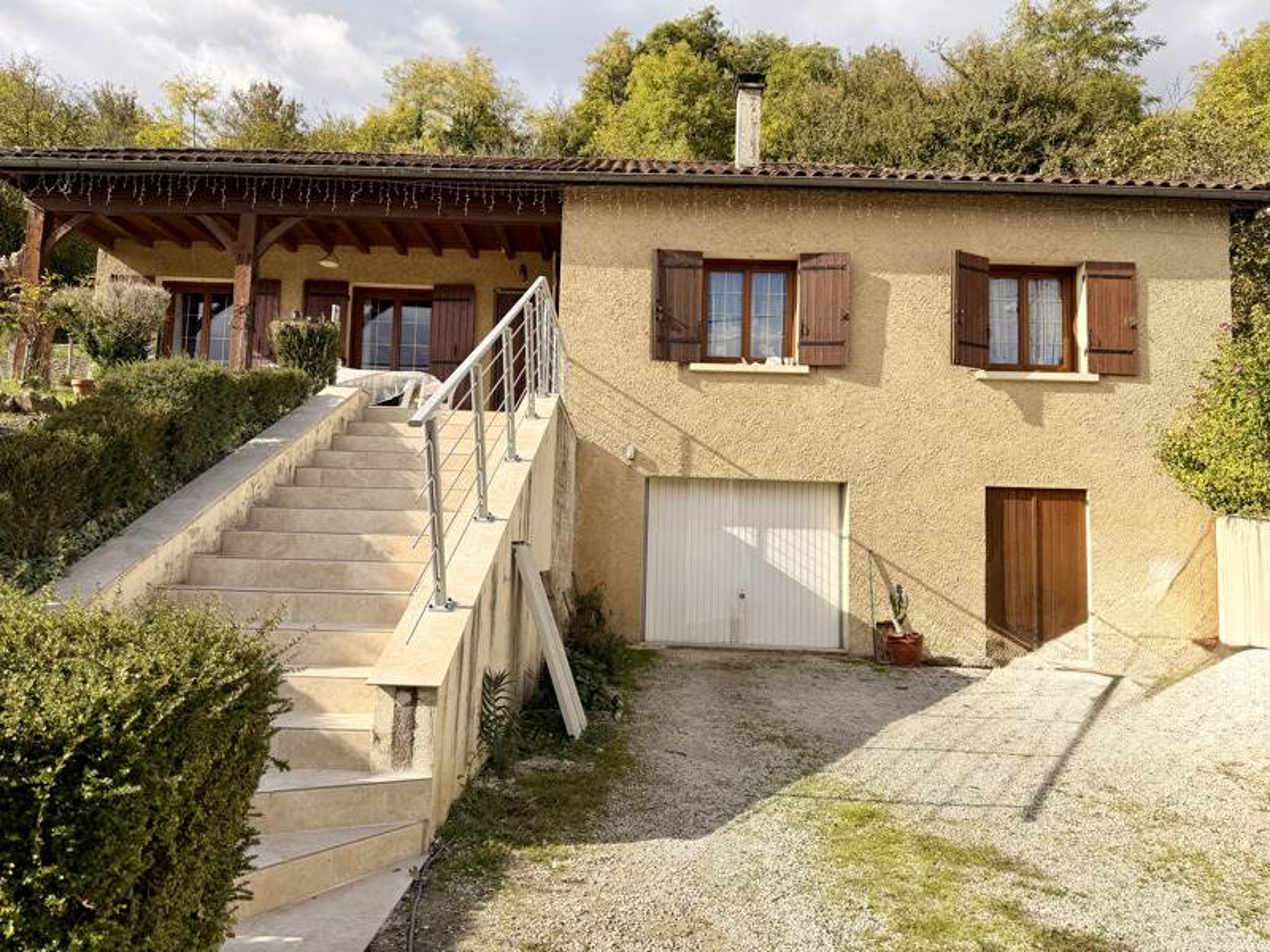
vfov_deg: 56.8
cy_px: 476
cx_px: 635
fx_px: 881
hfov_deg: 71.6
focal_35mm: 24
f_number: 1.78
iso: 80
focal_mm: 6.76
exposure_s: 1/3953
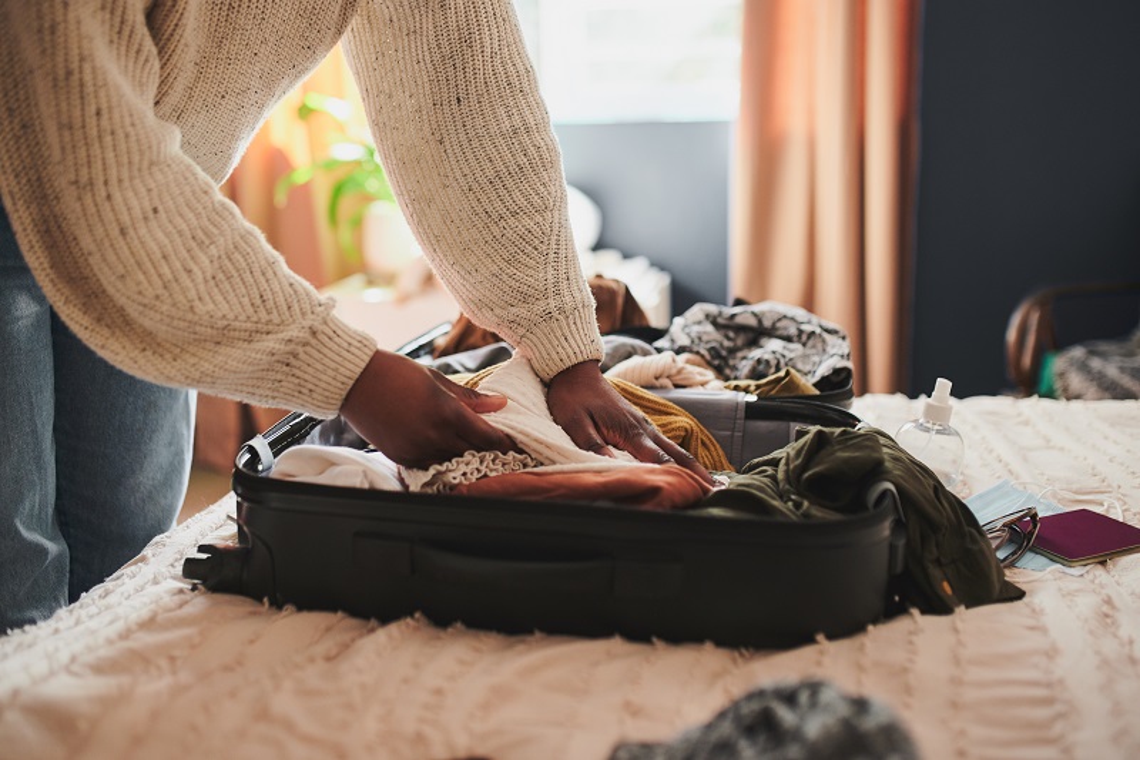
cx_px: 570
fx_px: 1108
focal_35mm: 35
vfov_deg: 37.8
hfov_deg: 54.4
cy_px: 380
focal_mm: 35
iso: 200
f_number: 2
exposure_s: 1/160
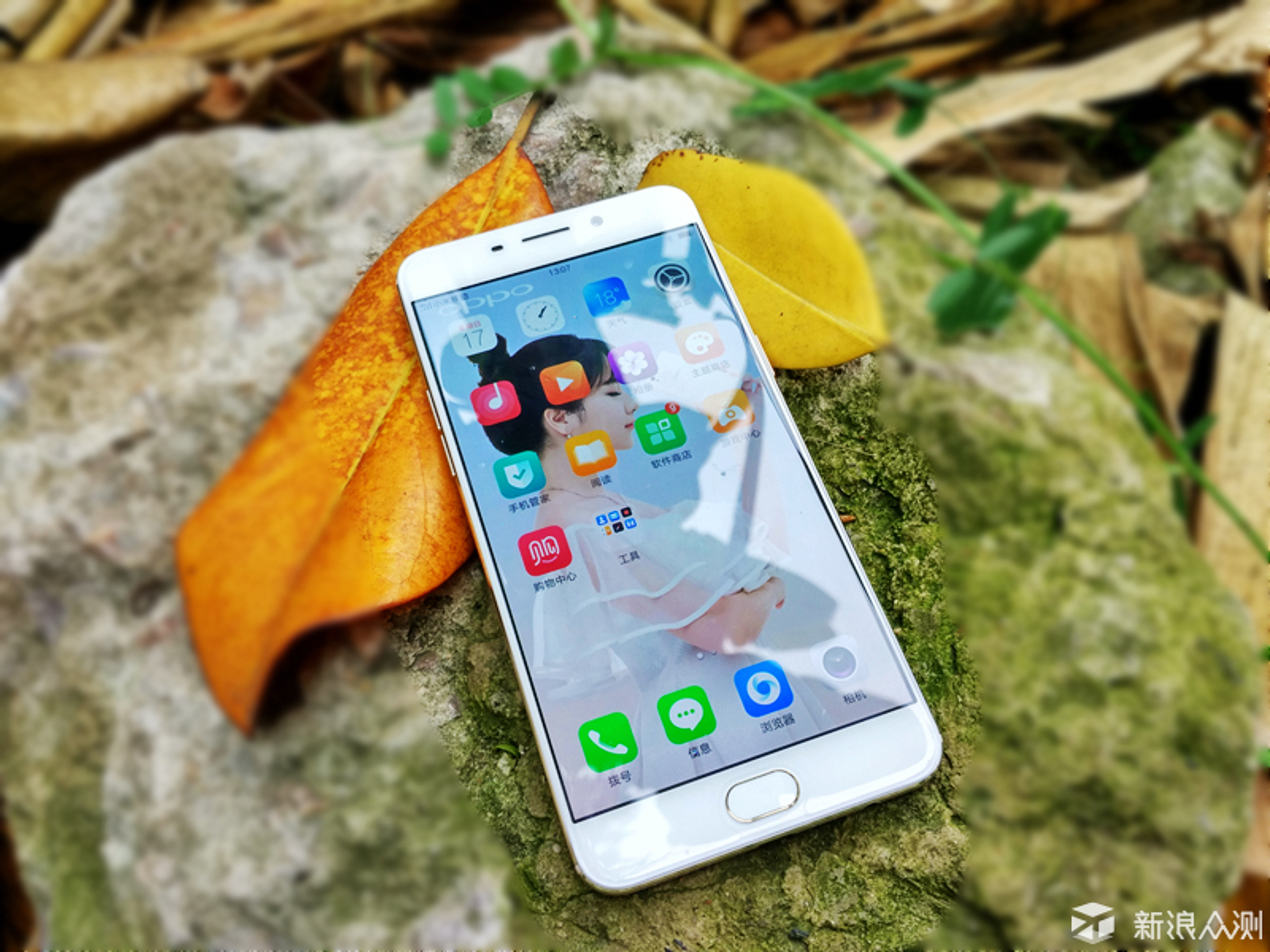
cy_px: 476
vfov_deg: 46.8
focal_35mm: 30
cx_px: 635
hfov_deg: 60.0
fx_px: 1101
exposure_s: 1/100
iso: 126
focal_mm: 4.12
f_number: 2
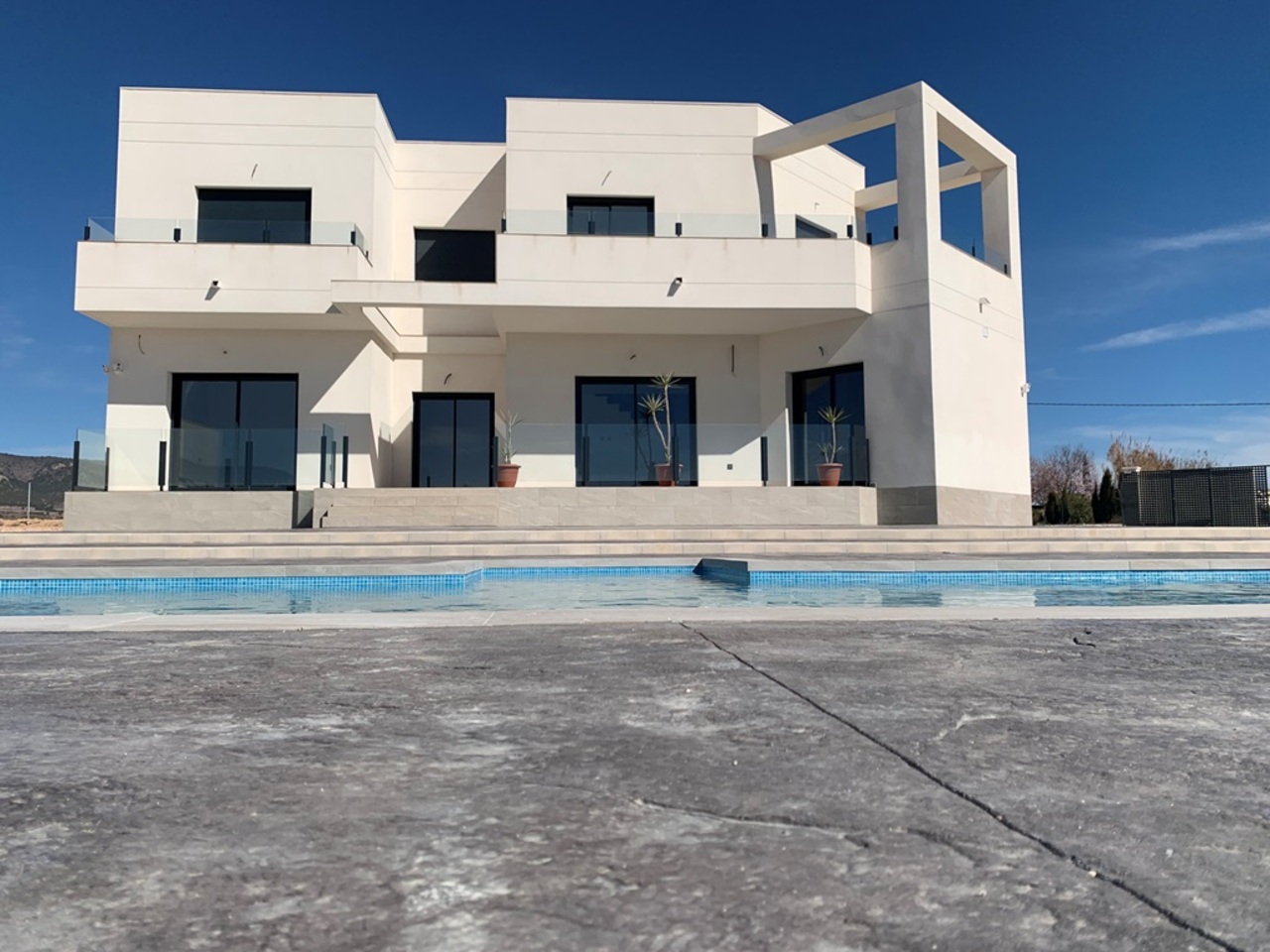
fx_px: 954
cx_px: 635
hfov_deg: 67.3
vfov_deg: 53.1
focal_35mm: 26
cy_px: 476
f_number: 1.8
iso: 25
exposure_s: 1/5714
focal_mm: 4.25
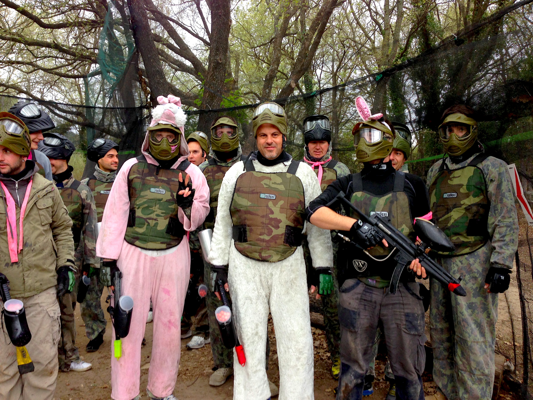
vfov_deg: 42.9
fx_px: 508
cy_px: 200
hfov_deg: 55.4
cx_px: 266
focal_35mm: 33
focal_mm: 4.13
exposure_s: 1/120
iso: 64
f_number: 2.4
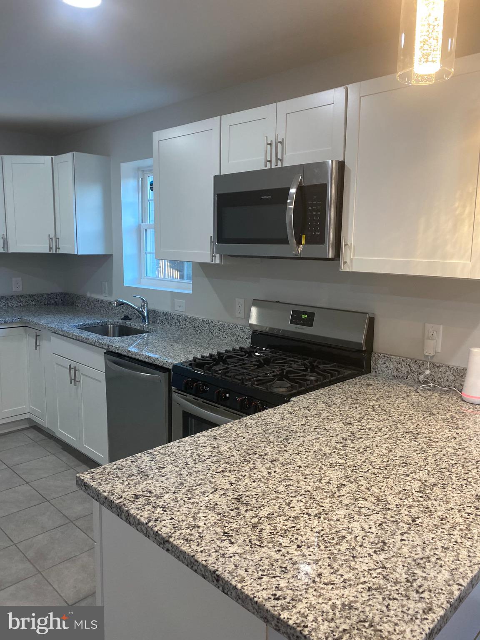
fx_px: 481
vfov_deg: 67.3
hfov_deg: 53.1
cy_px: 320
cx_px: 240
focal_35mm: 26
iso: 100
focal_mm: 4.25
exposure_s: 1/60
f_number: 1.8
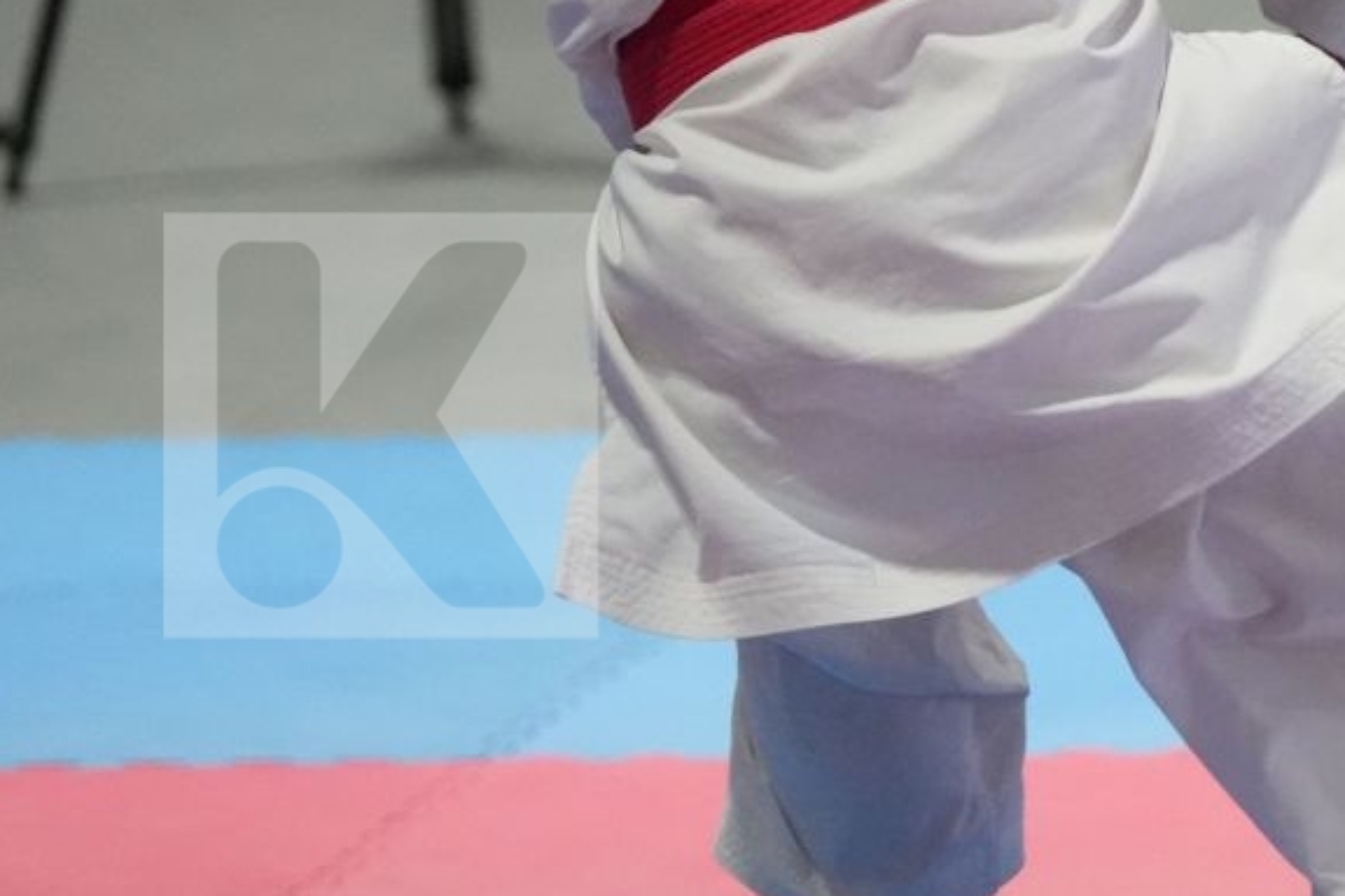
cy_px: -404
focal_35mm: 394
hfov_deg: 5.2
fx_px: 14719
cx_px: 1964
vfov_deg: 3.5
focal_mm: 126
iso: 8000
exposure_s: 1/800
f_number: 2.8
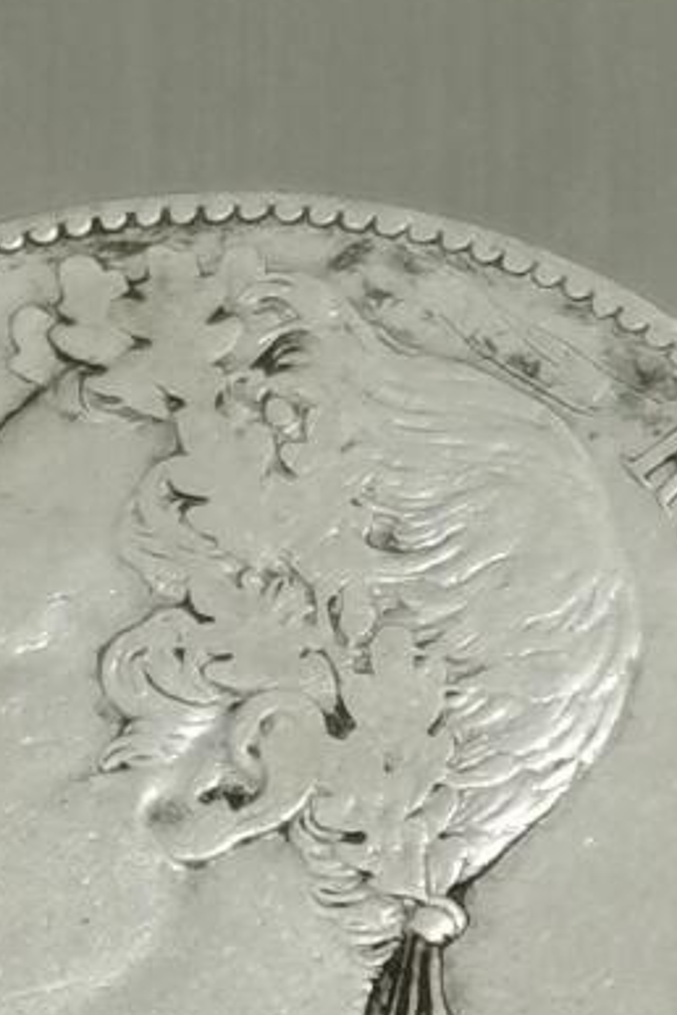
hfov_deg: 4.7
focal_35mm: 295
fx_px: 8321
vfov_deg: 7.0
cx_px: 76
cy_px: 978
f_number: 1.8
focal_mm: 5.58
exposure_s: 1/90
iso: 80
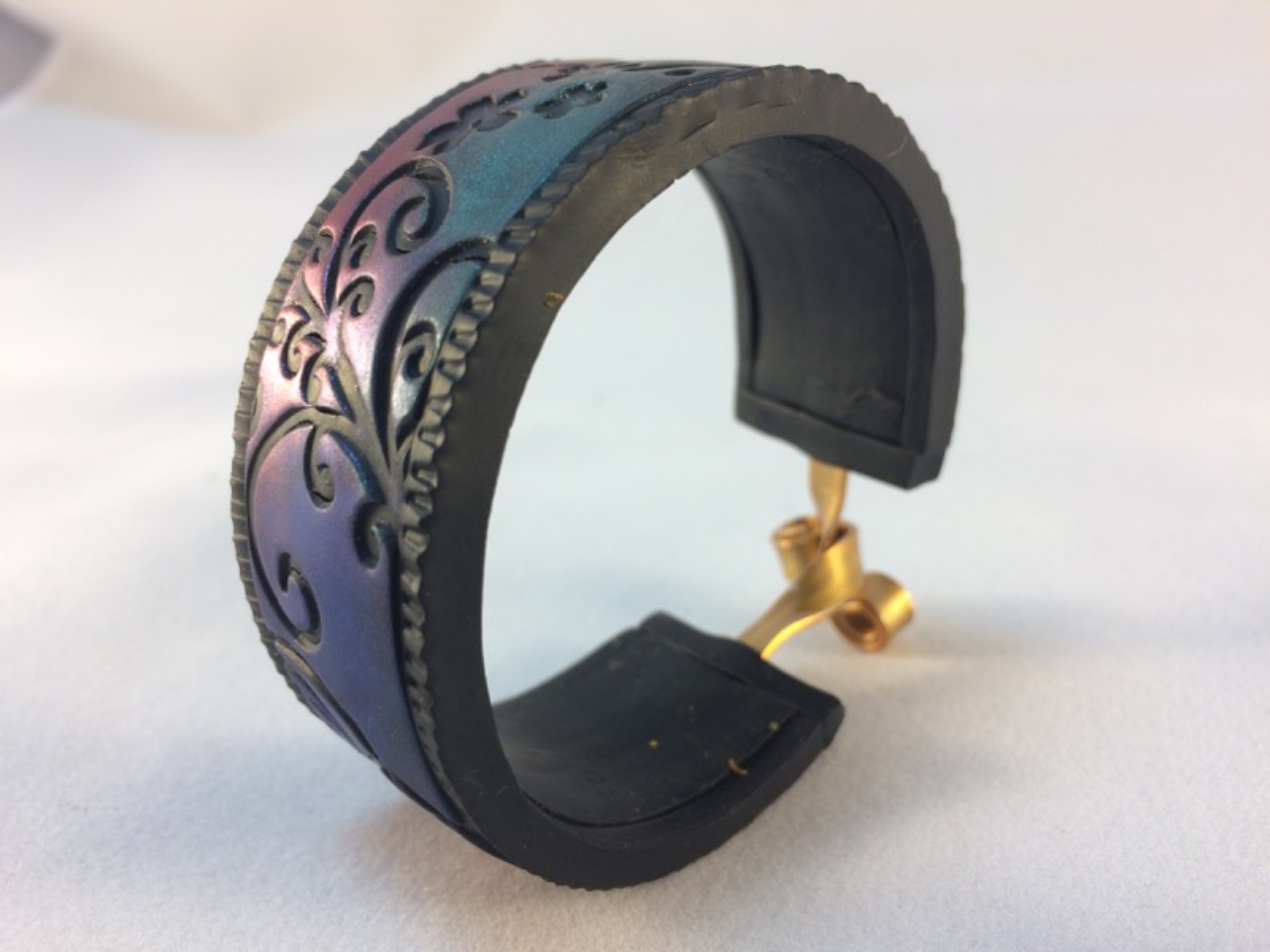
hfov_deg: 61.7
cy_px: 476
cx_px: 635
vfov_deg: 48.2
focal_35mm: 29
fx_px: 1064
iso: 40
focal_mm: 4.15
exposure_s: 1/120
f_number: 2.2
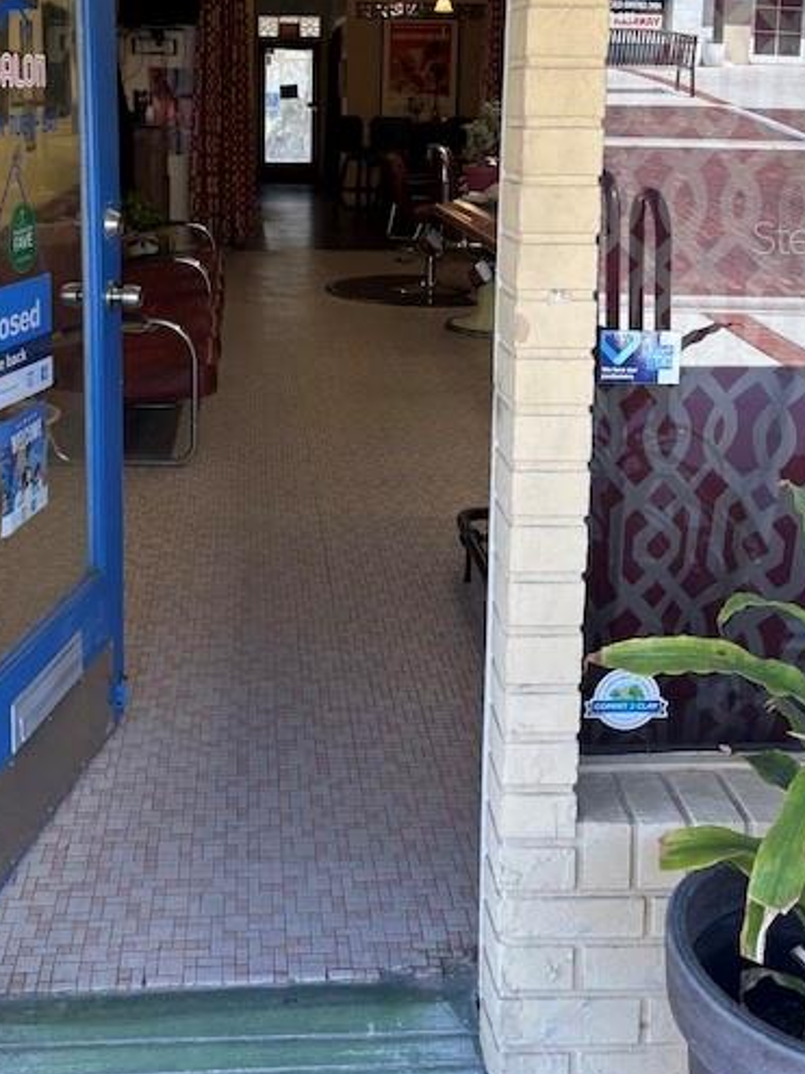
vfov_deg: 43.0
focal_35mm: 42
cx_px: 306
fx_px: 1303
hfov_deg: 34.2
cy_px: 236
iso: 40
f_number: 1.6
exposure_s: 1/192
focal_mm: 5.96
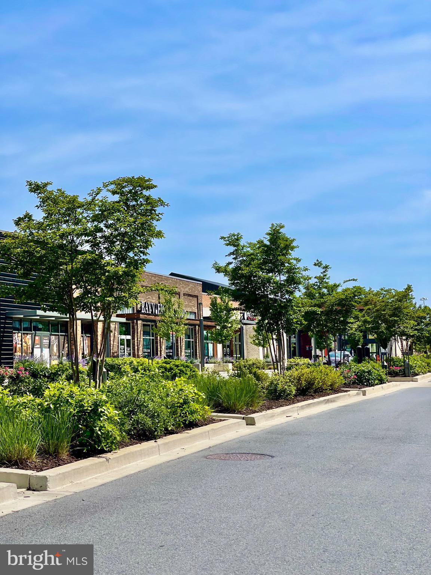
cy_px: 288
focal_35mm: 64
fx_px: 1062
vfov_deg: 30.3
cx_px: 216
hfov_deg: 22.9
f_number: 2.2
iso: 20
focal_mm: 7.5
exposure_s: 1/1754
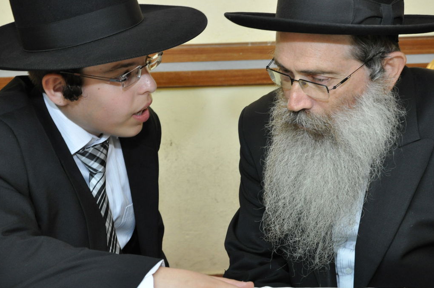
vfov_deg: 19.4
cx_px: 226
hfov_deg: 28.9
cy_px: 112
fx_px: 843
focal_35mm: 70
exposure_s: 1/60
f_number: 5.6
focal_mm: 34
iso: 800
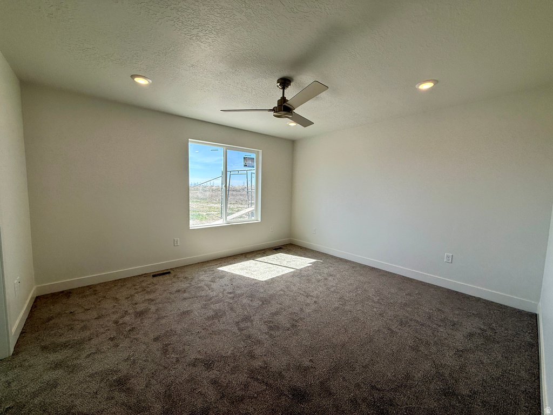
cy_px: 208
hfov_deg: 102.1
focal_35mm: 14
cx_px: 276
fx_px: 224
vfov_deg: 85.7
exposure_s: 1/559
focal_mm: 2.22
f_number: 2.2
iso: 64
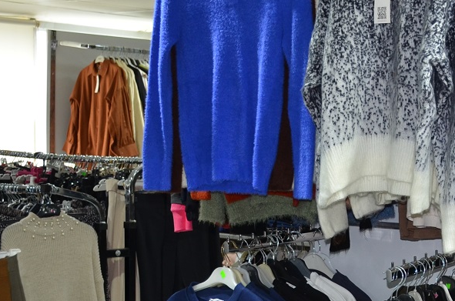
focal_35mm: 99
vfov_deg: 13.7
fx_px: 1248
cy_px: 245
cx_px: 517
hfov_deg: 19.7
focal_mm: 26
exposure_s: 1/60
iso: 400
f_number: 3.8
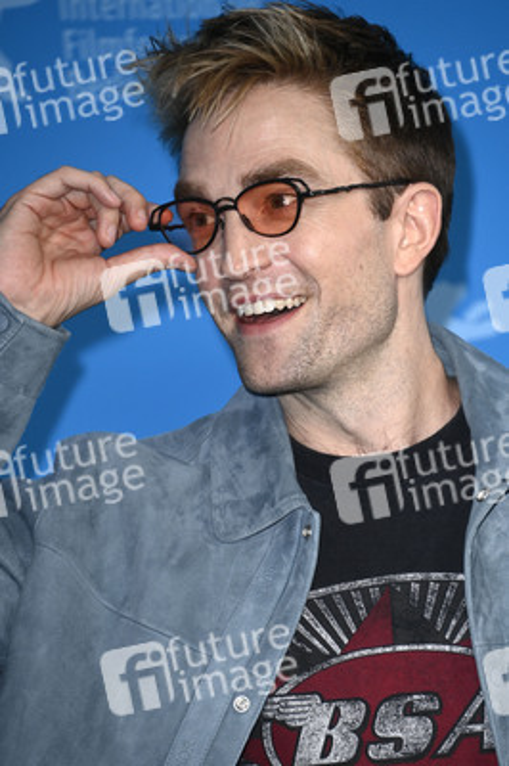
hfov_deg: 4.6
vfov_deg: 6.9
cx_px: 254
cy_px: 383
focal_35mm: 300
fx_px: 6373
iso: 1000
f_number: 5.6
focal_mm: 300
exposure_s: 1/250
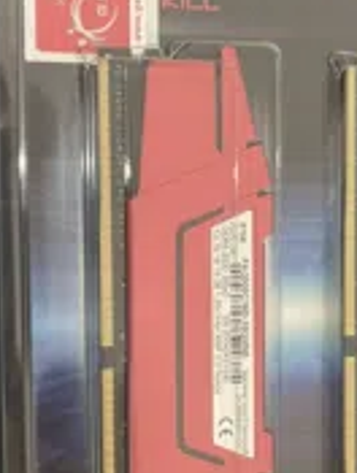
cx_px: 262
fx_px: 781
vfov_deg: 33.7
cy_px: 243
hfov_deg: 25.5
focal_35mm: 57
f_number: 1.6
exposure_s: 1/33
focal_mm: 5.1
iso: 500
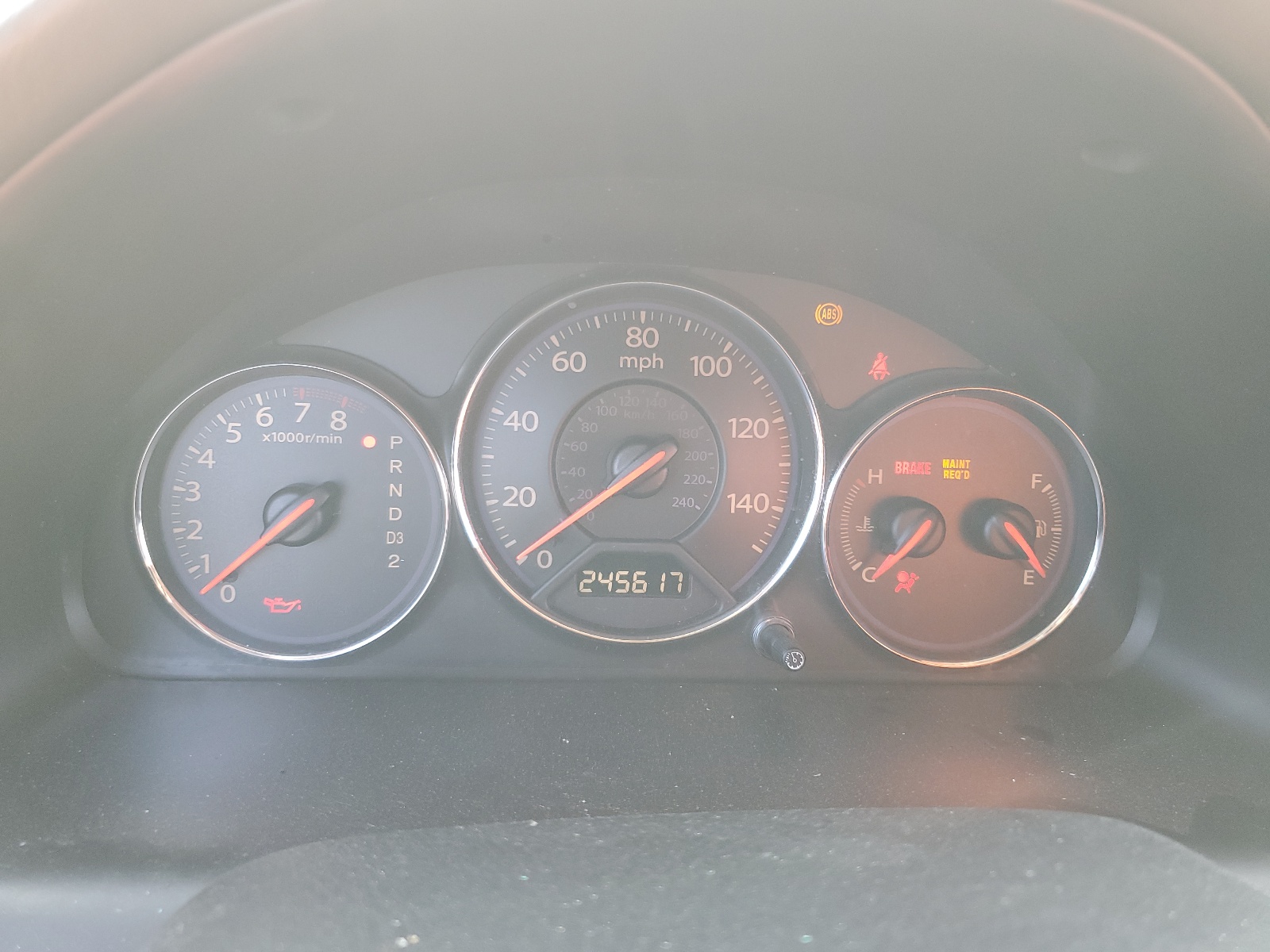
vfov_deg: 53.1
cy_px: 476
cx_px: 635
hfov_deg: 67.3
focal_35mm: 26
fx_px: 954
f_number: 1.5
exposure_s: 1/100
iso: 76
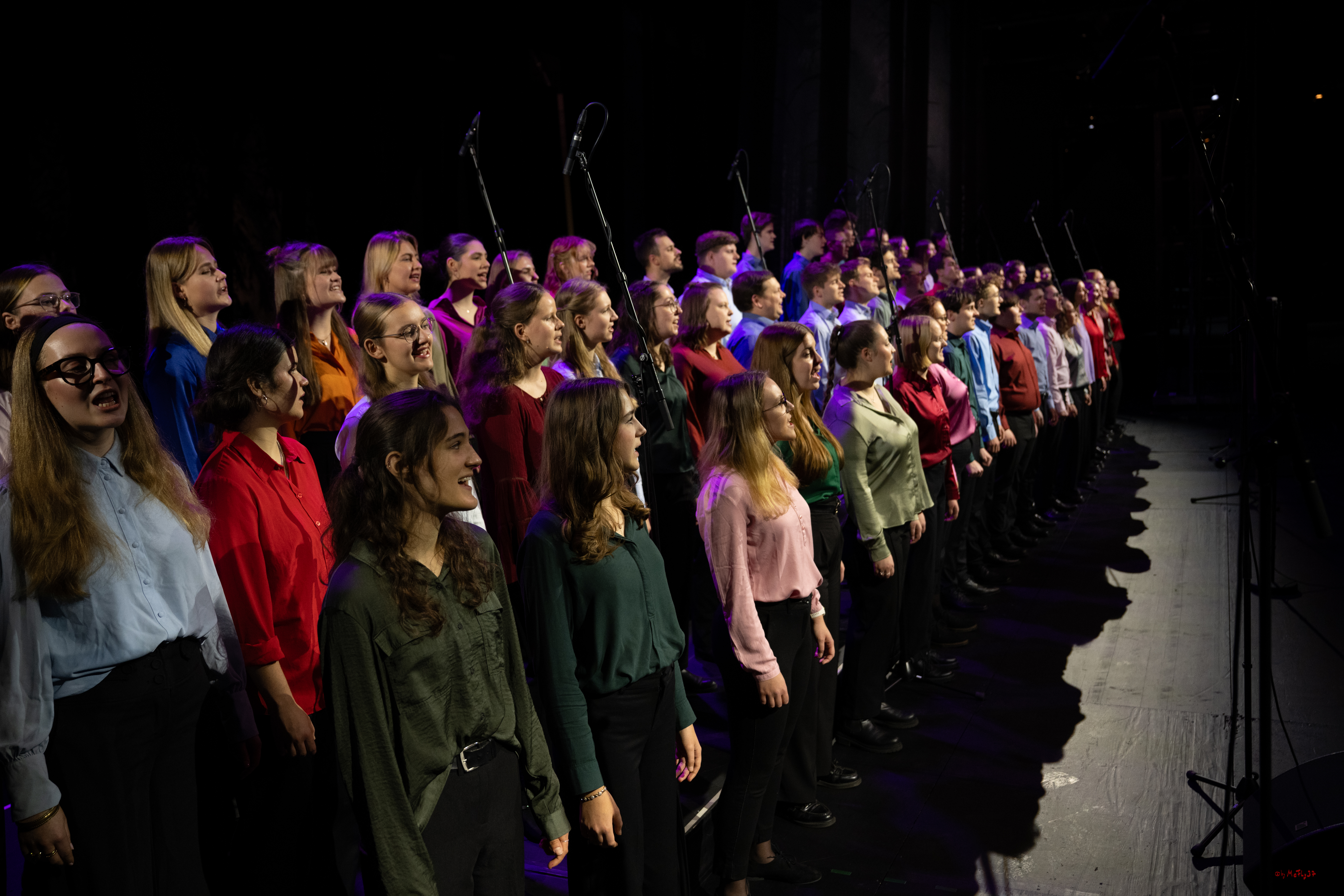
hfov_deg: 61.1
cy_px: 448
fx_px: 1139
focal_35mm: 30
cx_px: 672
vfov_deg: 43.0
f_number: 3.5
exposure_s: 1/250
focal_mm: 30.5
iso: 1000
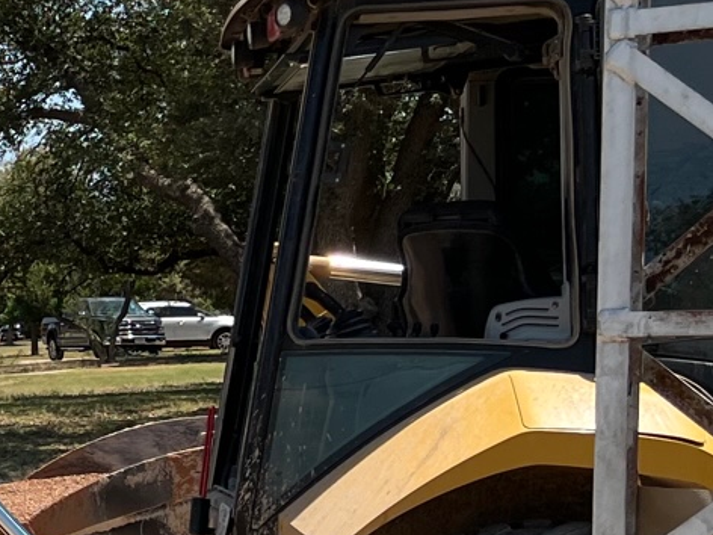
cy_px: 413
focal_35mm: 111
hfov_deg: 15.6
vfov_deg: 13.3
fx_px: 2286
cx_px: -492
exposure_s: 1/5587
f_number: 1.5
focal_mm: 5.7
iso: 50
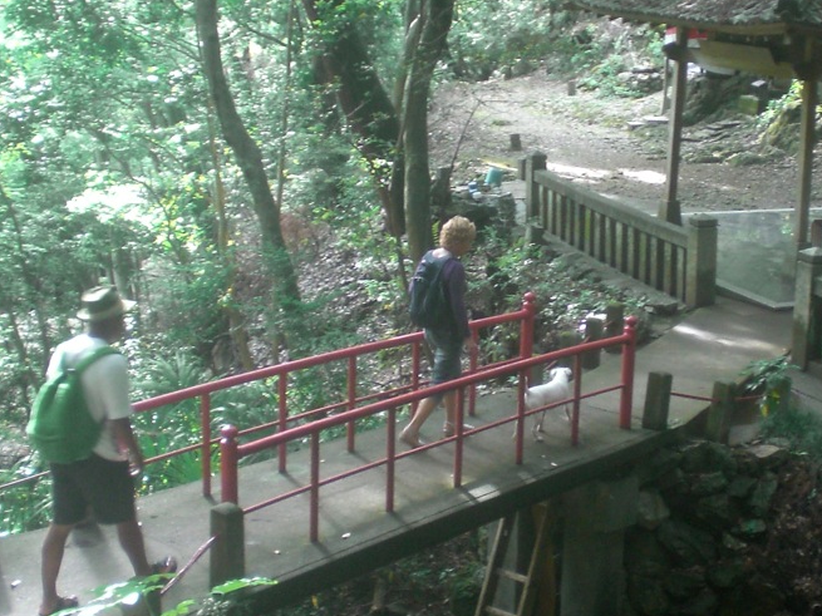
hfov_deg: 32.7
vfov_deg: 25.2
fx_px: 1377
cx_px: 595
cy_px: 252
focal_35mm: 58
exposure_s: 1/20
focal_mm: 6.3
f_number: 3.1
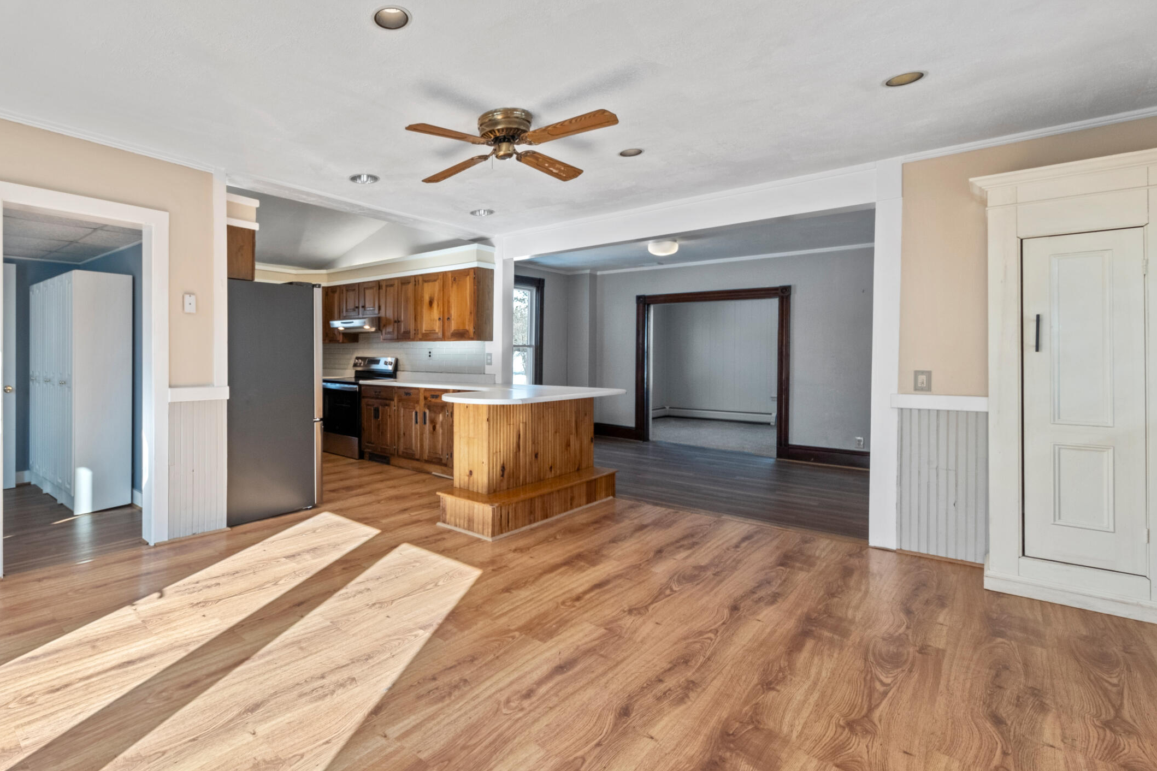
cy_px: 362
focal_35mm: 17
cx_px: 383
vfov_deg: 70.4
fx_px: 546
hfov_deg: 89.8
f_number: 8
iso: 500
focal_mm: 8
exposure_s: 1/25
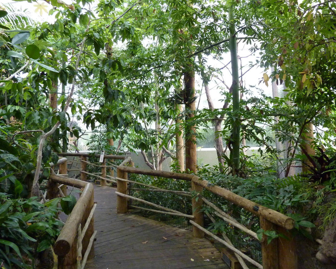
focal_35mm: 28
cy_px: 132
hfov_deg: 62.1
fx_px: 279
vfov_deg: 51.5
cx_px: 185
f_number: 3.3
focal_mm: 4.1
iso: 400
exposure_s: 1/200
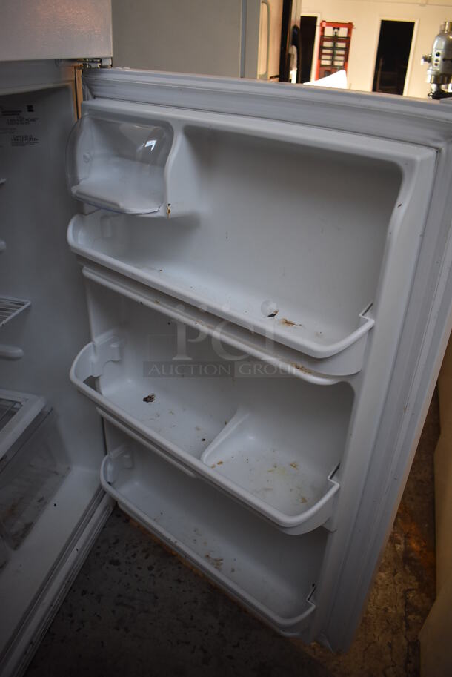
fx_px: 508
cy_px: 338
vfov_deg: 67.3
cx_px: 226
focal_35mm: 27
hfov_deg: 48.0
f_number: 3.5
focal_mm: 18
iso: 800
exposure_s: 1/250
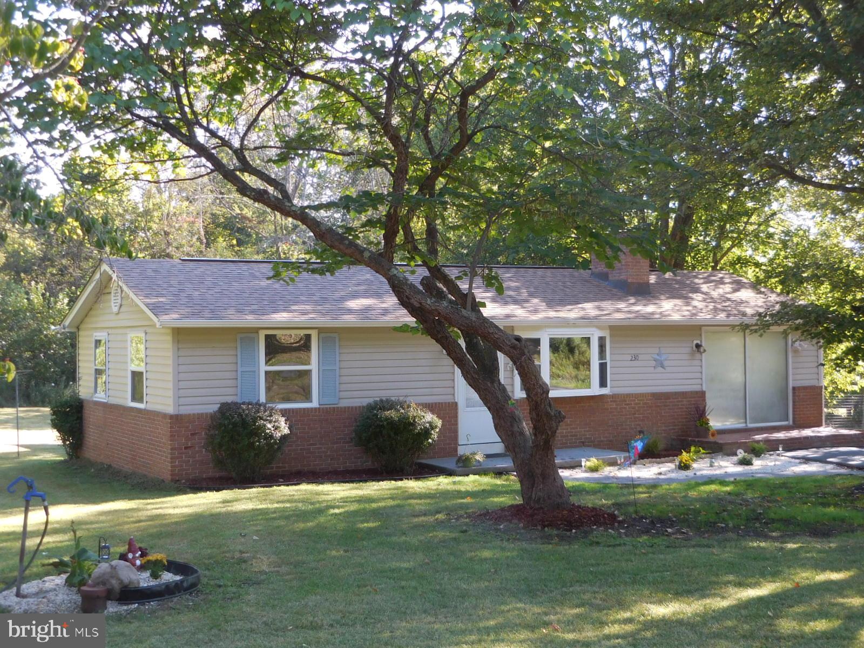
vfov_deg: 32.2
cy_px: 324
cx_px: 432
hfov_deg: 42.1
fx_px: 1123
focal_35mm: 45
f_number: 4.2
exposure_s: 1/80
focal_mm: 8.1
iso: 125
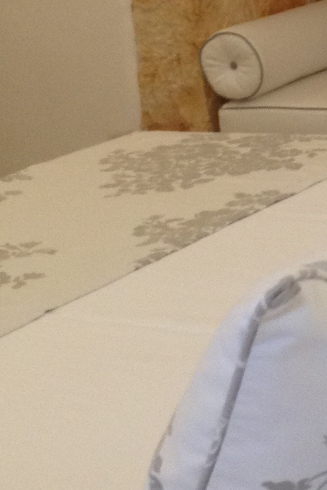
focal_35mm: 129
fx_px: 1757
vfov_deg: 15.8
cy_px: 146
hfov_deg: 10.2
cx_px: 512
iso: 100
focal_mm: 4.28
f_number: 2.4
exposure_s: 1/20
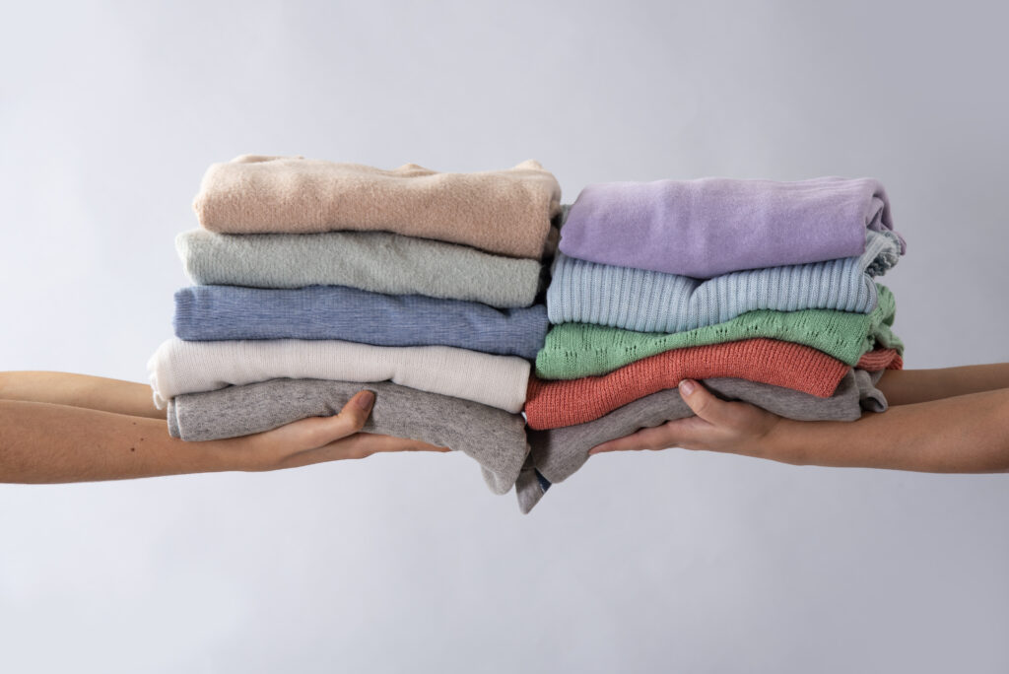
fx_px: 2748
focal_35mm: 98
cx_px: 504
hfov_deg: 20.8
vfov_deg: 14.0
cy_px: 337
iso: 250
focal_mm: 98
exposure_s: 1/125
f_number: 8
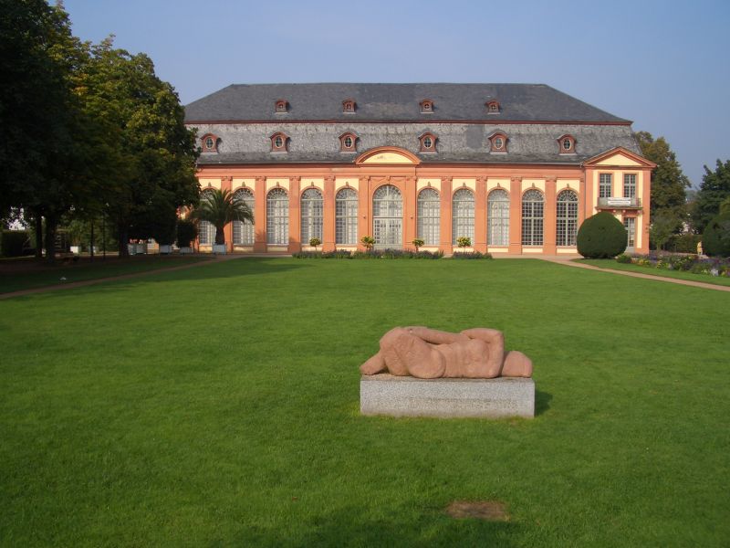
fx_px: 738
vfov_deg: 40.7
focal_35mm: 35
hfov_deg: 52.6
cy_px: 274
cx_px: 365
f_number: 4.3
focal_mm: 5.8
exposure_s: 1/400
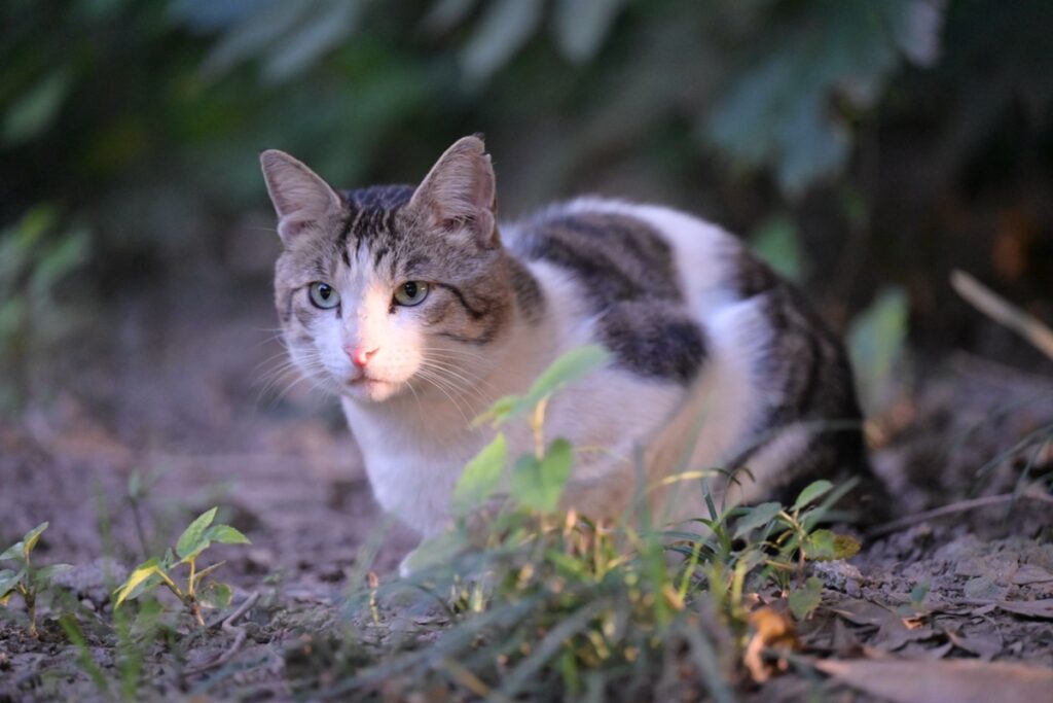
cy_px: 352
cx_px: 526
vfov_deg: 8.3
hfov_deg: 12.5
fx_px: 4827
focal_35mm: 165
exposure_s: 1/13
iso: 6400
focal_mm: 165
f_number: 2.8
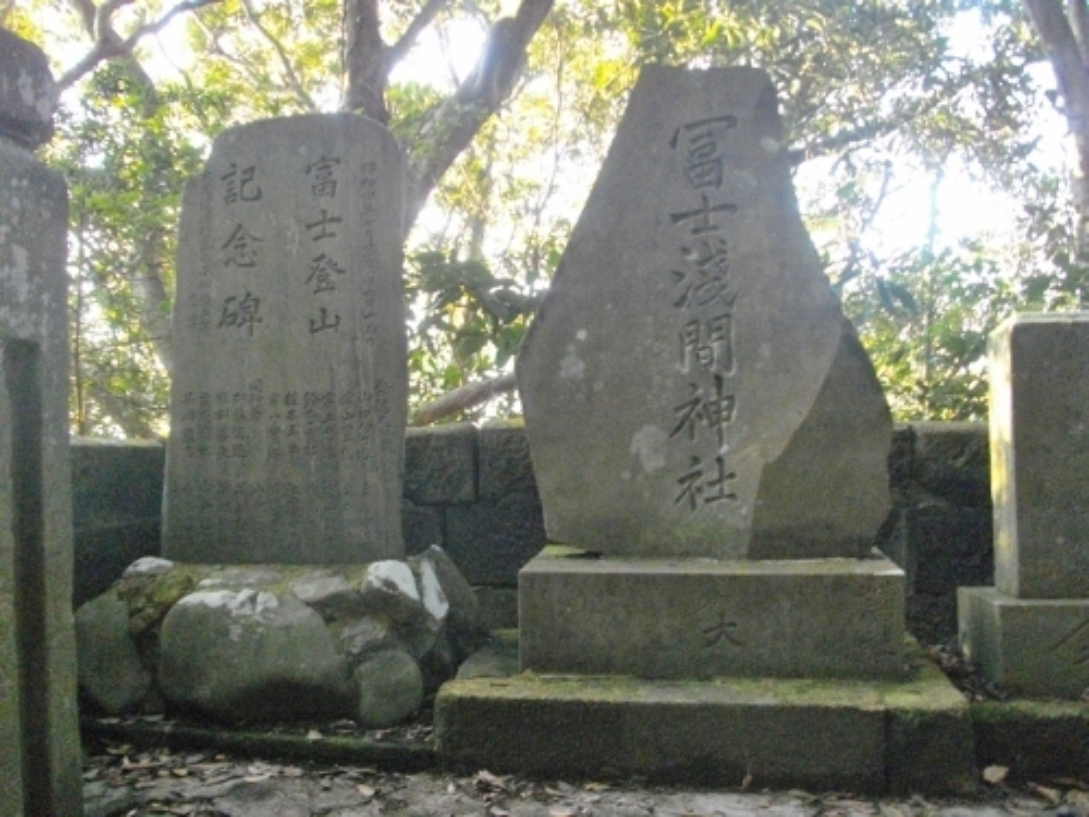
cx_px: 544
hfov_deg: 56.8
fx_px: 1007
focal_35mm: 32
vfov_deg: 44.2
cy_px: 408
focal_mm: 5.7
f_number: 2.9
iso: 800
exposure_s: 1/60
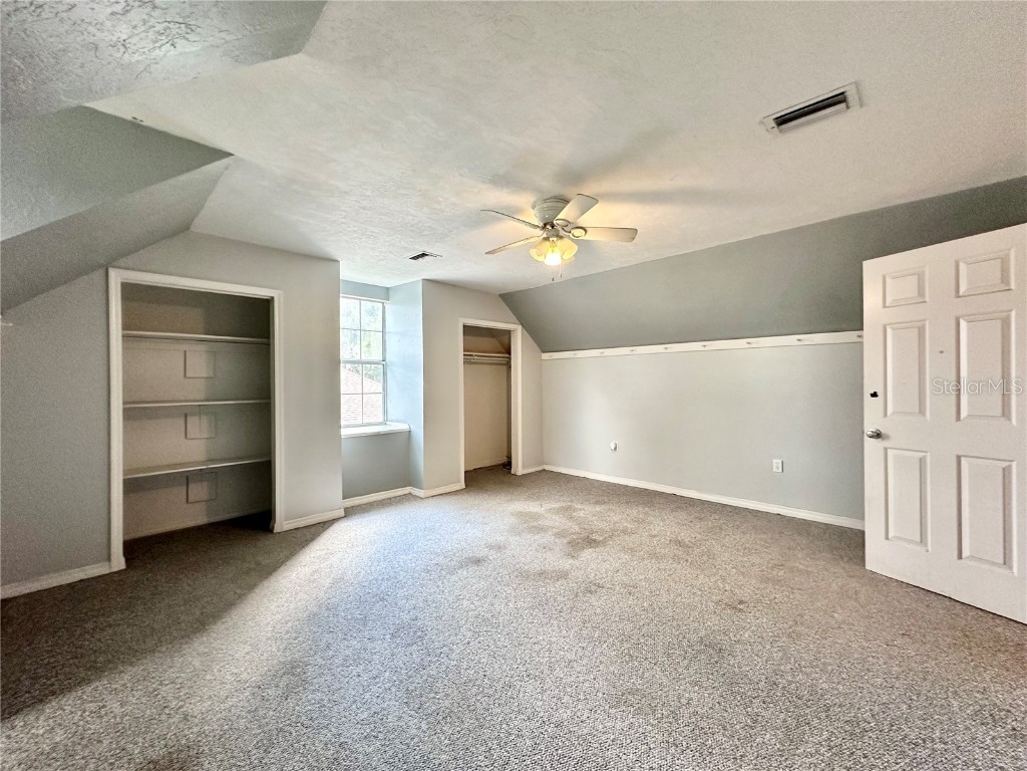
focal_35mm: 14
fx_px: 415
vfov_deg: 85.7
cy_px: 386
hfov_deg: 102.1
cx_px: 514
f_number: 2.2
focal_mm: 2.22
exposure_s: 1/60
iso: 250
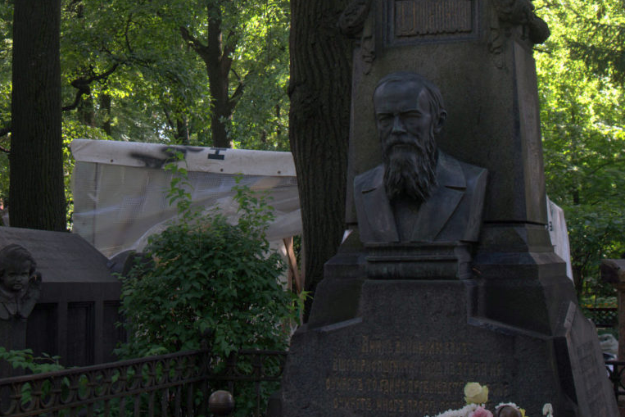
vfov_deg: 20.4
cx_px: 303
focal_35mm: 66
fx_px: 1146
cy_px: 93
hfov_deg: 30.5
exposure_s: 1/60
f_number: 5.6
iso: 400
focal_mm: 28
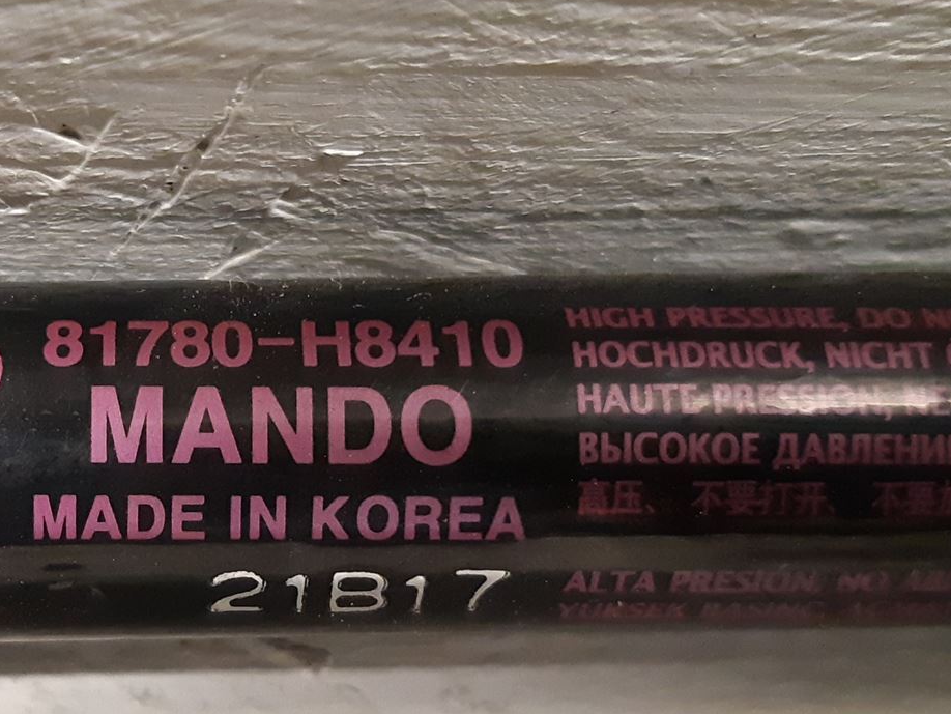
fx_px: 1594
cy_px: 466
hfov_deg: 32.3
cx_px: 179
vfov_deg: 25.1
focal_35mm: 58
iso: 500
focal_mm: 3.93
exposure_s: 1/25
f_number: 1.7
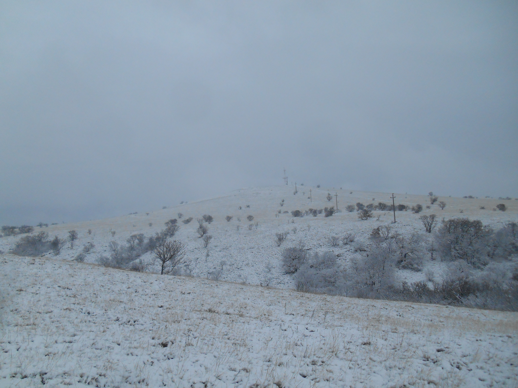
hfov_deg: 67.3
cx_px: 259
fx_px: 389
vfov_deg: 53.1
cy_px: 194
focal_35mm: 26
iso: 200
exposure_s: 1/320
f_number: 11
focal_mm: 4.7
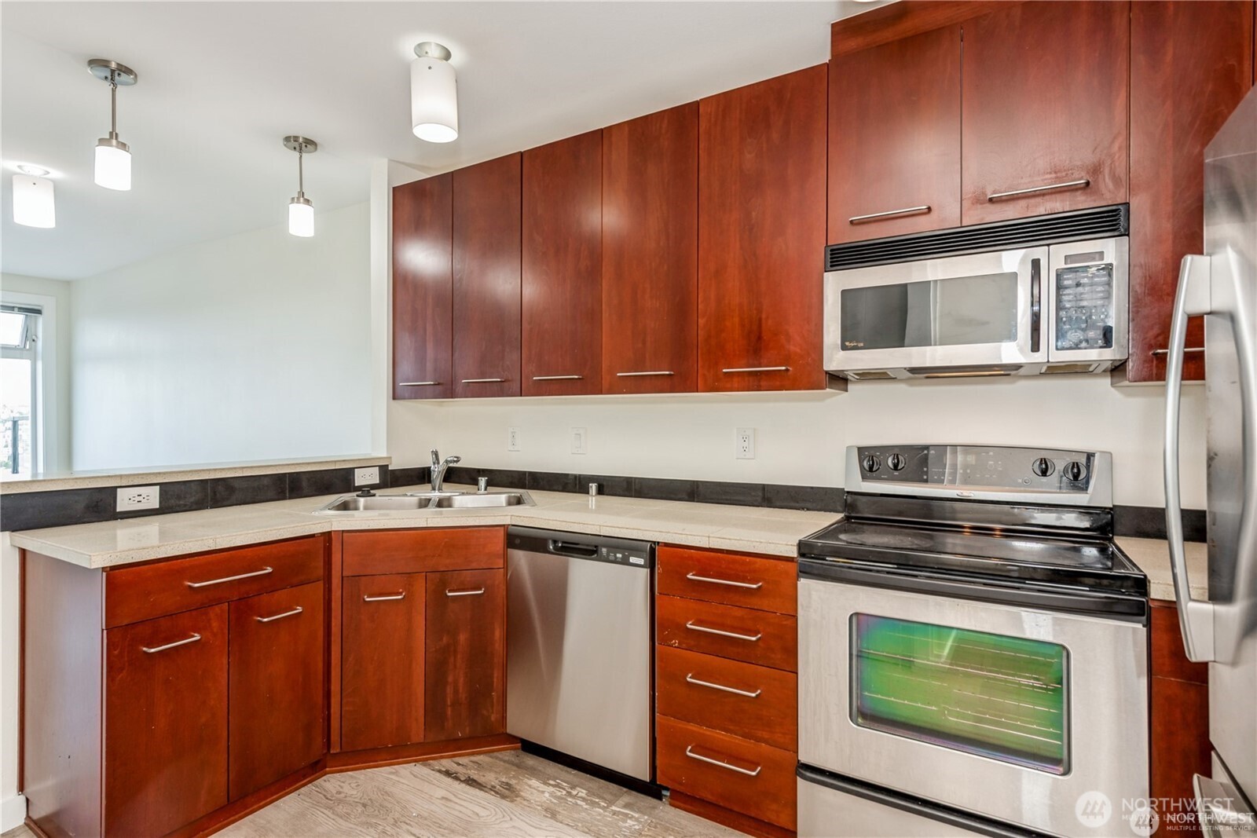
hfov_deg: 90.0
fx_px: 629
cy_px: 419
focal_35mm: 18
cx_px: 628
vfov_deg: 67.4
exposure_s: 1/13
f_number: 8
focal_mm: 18
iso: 200
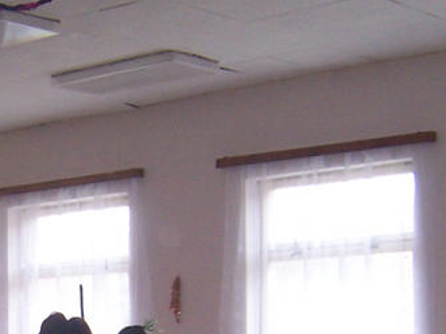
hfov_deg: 18.5
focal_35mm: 102
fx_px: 1314
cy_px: 431
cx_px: -46
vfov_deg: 13.9
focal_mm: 5.5
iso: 140
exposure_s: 1/60
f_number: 2.8
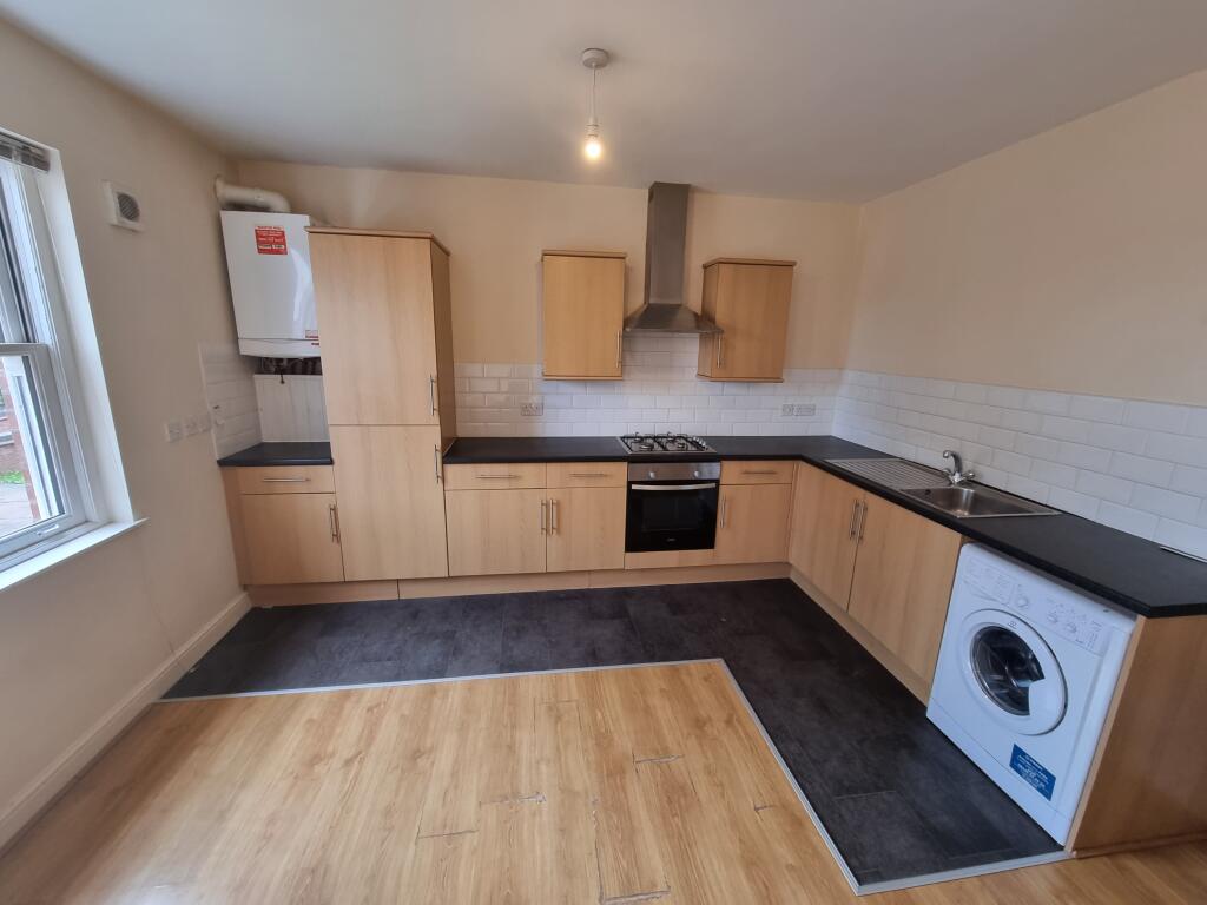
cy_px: 452
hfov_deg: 106.2
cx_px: 604
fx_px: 453
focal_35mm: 13
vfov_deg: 89.9
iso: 160
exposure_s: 1/50
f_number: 2.2
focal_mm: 2.2
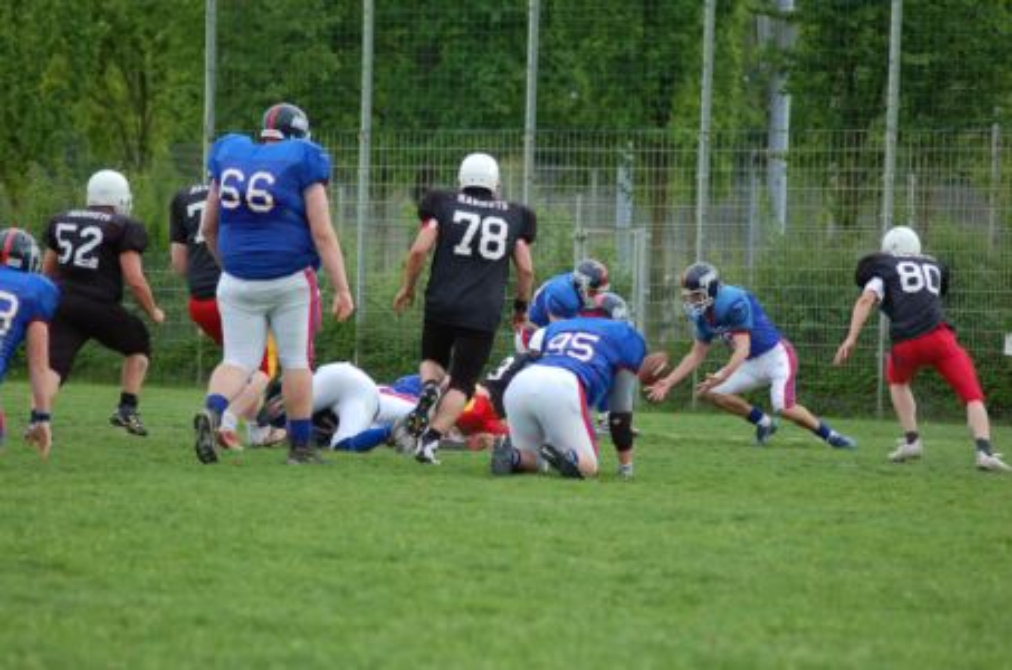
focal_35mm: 202
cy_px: 335
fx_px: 5680
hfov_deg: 10.2
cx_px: 506
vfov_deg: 6.8
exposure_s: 1/1000
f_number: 4.5
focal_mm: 135
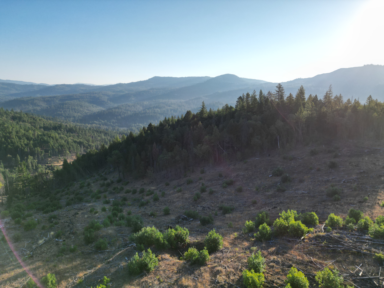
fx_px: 266
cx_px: 192
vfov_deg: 56.8
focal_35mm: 24
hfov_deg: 71.6
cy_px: 144
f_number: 1.7
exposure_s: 1/2000
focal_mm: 6.72
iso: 100
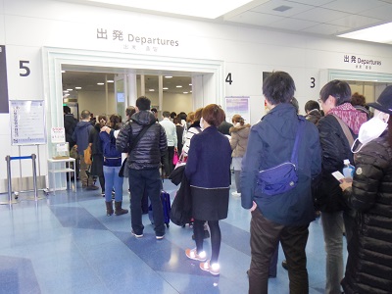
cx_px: 196
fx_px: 362
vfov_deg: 44.2
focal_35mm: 32
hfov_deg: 56.8
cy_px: 147
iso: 2500
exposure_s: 1/200
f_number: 3.2
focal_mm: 6.9
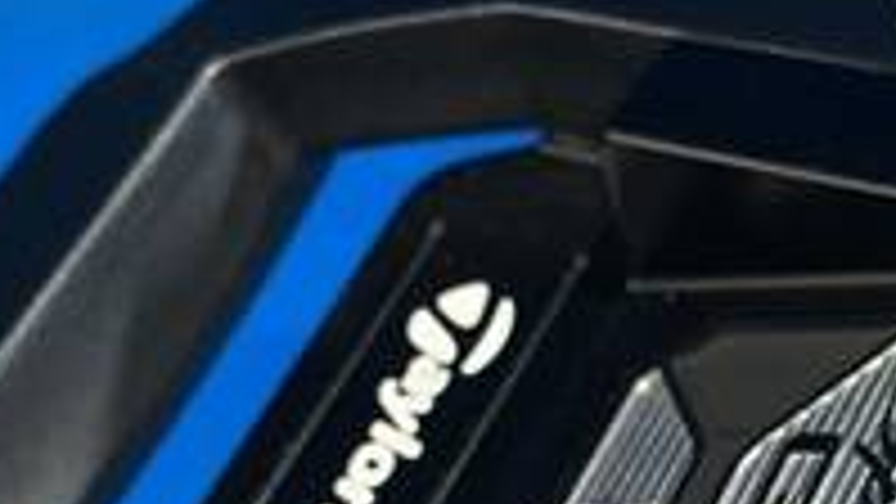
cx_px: 590
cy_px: 639
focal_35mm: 91
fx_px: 2162
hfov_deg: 23.3
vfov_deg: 12.9
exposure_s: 1/60
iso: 320
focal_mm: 4.25
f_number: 1.8
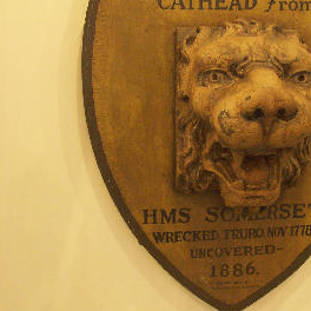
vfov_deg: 29.0
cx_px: 233
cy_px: 138
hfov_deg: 28.6
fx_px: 600
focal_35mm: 59
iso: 200
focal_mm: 8.5
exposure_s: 1/8
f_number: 2.8
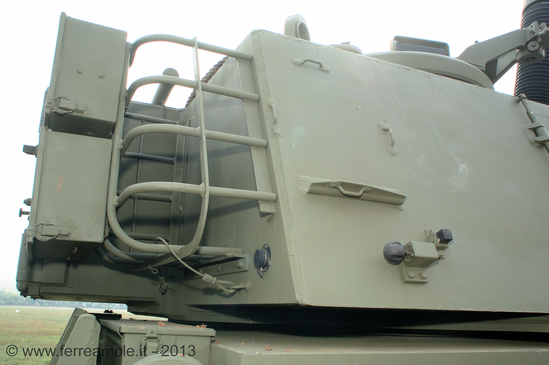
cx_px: 275
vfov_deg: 42.2
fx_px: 472
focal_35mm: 31
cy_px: 184
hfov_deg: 60.3
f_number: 10
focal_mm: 20
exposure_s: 1/125
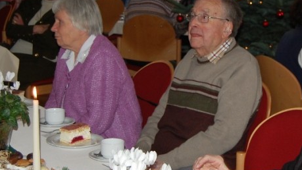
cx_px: 220
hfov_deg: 23.2
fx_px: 729
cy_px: 41
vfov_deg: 13.2
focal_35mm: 91
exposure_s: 1/60
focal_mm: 26
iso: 400
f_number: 4.2
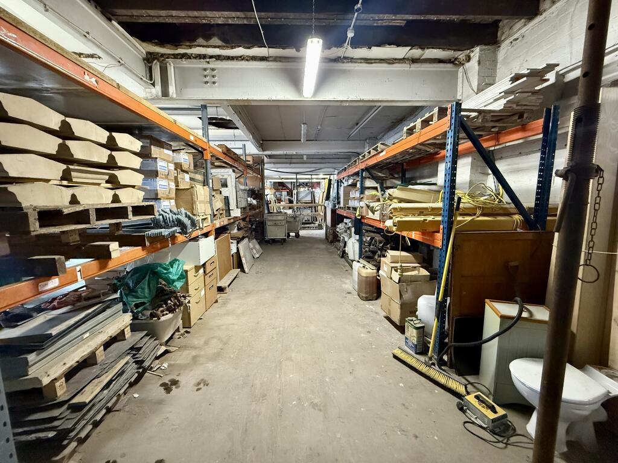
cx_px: 309
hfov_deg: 102.1
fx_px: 250
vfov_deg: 85.7
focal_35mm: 14
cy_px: 232
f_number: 2.2
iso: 800
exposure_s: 1/50
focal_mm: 2.22
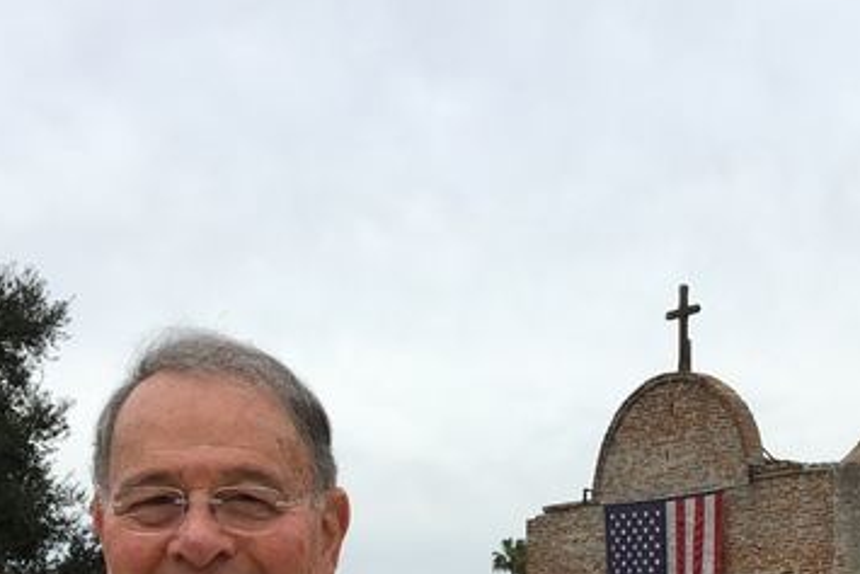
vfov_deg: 16.9
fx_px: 1840
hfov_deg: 26.1
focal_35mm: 77
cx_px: 580
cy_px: 707
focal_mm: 4.15
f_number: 2.2
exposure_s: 1/974
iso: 25
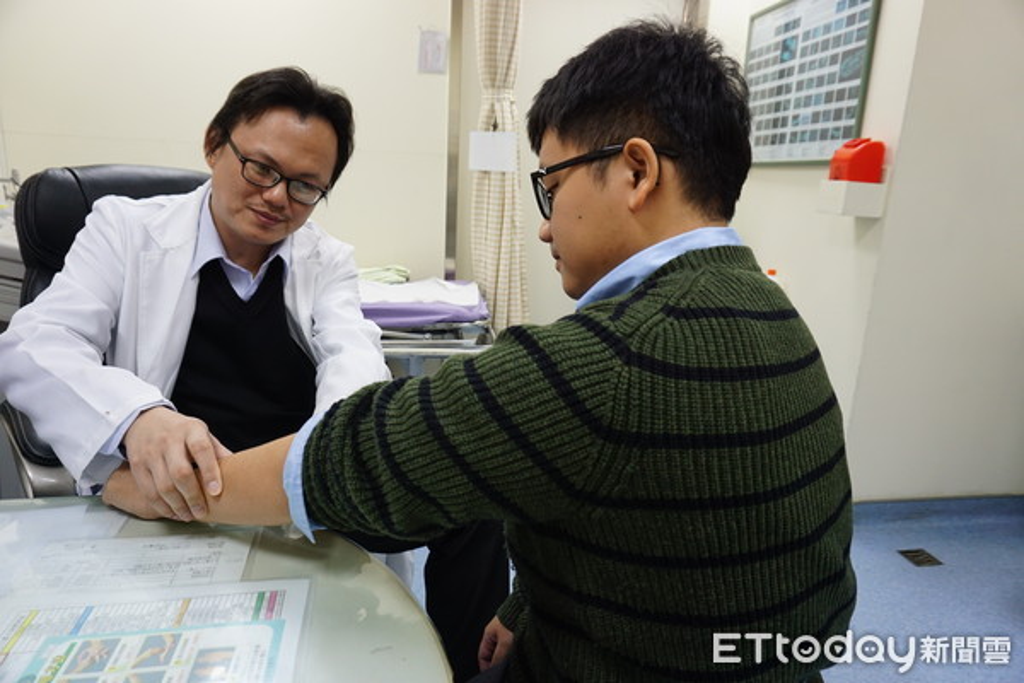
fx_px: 683
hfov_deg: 73.7
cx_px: 512
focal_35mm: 24
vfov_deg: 53.1
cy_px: 342
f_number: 4.5
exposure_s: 1/30
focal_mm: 16
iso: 400
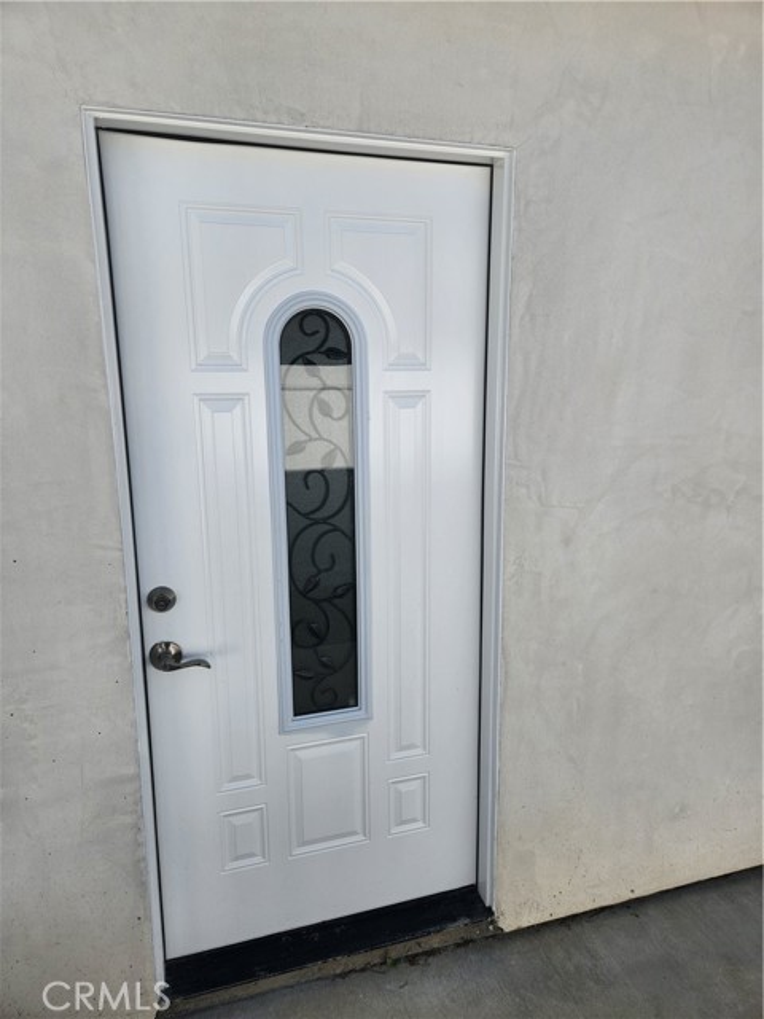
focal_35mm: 23
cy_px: 510
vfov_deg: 73.9
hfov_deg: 58.9
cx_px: 382
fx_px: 677
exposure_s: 1/1117
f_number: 1.8
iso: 20
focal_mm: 5.4
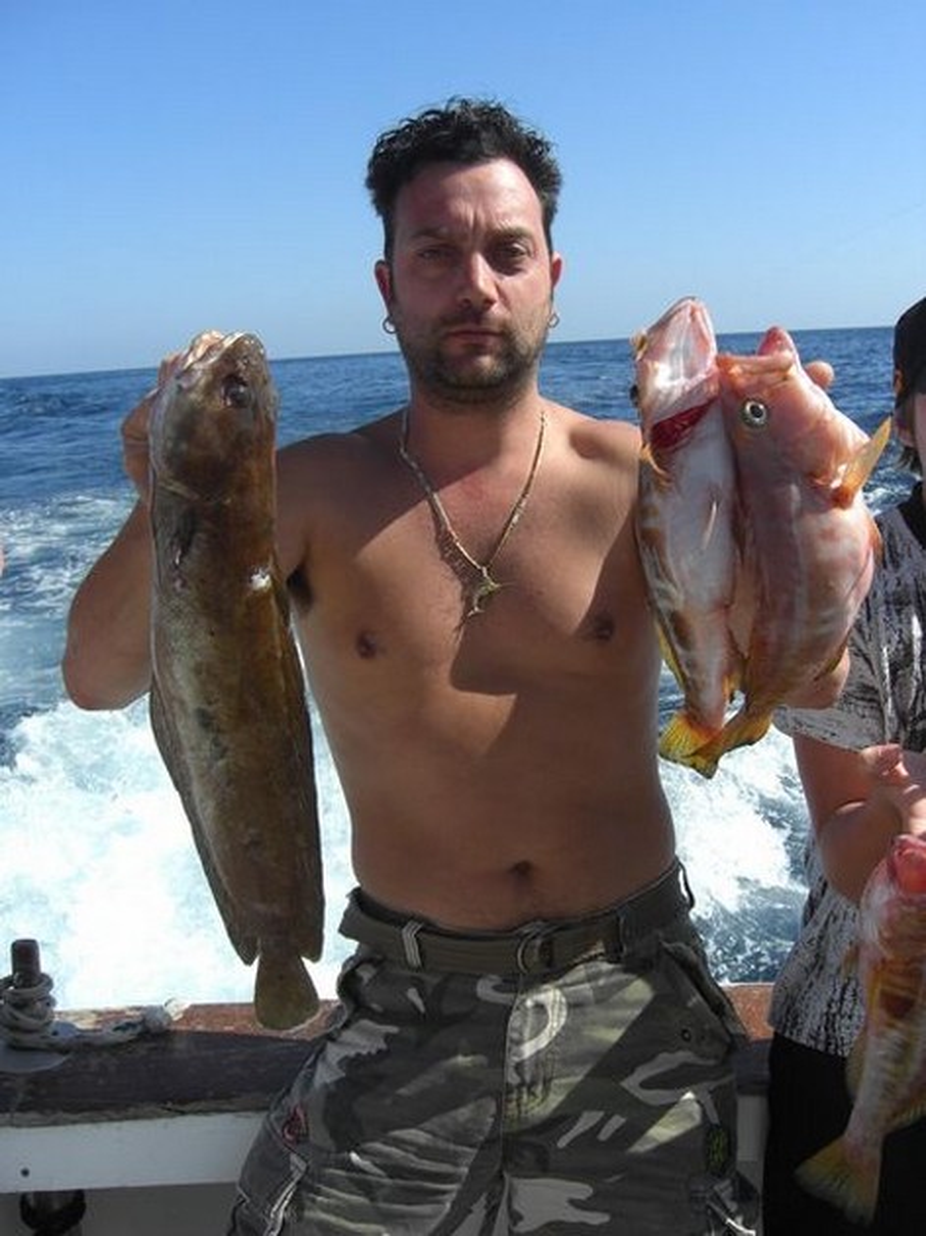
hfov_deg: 37.7
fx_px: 1356
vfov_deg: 49.0
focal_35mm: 38
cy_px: 618
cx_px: 463
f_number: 4
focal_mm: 7.9
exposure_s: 1/800
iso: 80
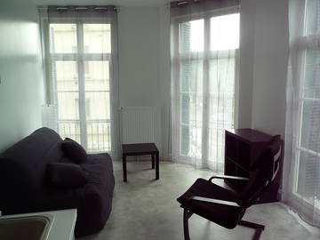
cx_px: 160
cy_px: 120
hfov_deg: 63.4
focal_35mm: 28
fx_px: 259
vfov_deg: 49.7
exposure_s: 1/40
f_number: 3.3
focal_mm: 4.6
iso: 100
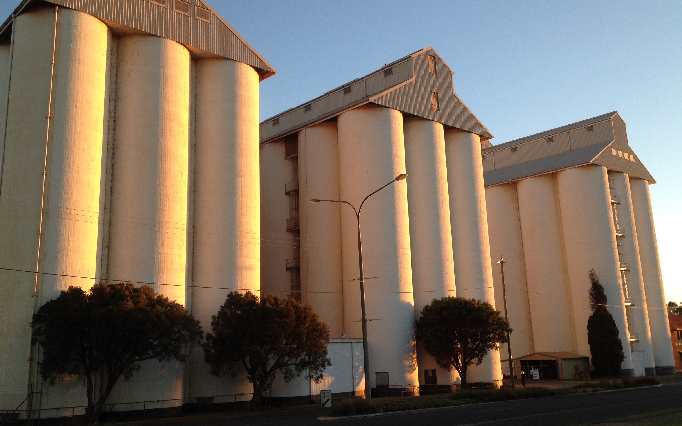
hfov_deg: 50.4
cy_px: 180
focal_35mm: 39
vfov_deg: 32.7
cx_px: 331
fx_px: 725
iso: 64
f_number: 2.4
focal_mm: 4.28
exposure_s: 1/233
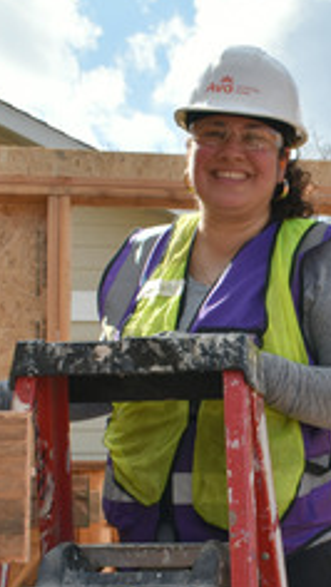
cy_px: 427
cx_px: 343
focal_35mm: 67
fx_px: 1044
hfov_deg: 17.5
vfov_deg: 31.0
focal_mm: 18
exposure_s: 1/400
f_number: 10
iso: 200
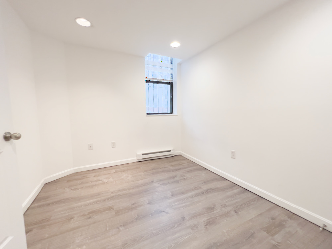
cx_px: 166
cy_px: 124
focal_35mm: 13
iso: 160
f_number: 1.8
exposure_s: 1/120
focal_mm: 1.57
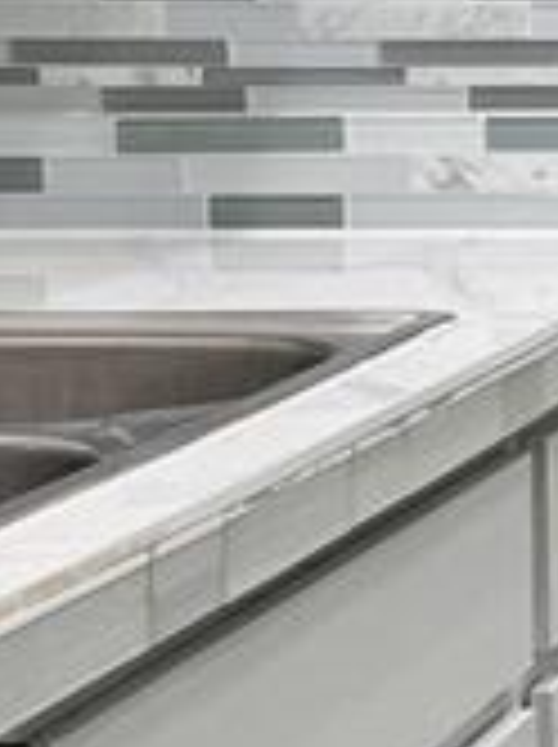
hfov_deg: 7.9
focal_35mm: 174
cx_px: 1368
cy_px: 158
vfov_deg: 11.3
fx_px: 3749
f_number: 1.78
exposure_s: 1/151
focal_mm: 6.76
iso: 64
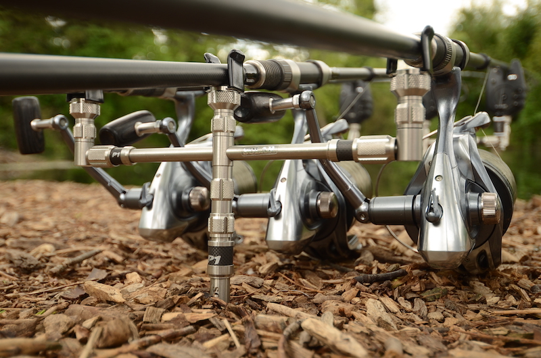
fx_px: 540
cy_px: 179
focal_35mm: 36
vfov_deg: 36.7
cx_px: 270
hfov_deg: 53.2
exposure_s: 1/100
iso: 100
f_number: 4.5
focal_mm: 24
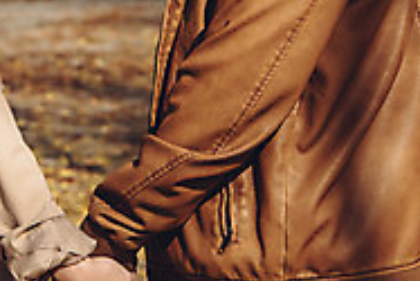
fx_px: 2055
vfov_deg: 7.7
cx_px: -6
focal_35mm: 176
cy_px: -108
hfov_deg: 11.5
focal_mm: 55
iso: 250
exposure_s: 1/2500
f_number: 4.5
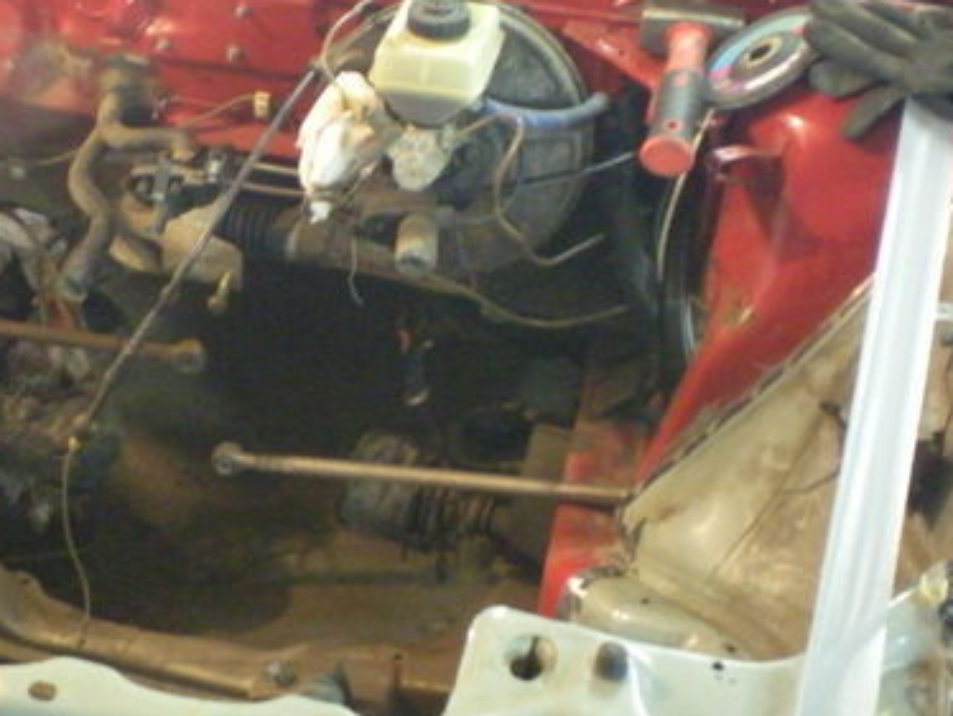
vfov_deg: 22.6
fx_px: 1791
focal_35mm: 65
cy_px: 313
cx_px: 171
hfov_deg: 29.0
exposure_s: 1/5
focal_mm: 6.3
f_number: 3.1
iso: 800
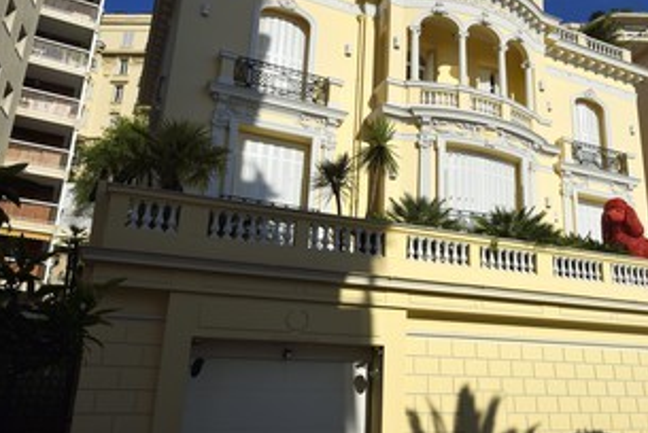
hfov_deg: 55.8
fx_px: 595
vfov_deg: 40.0
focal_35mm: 33
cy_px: 204
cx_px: 438
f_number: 16
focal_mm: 24
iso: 200
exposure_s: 1/250
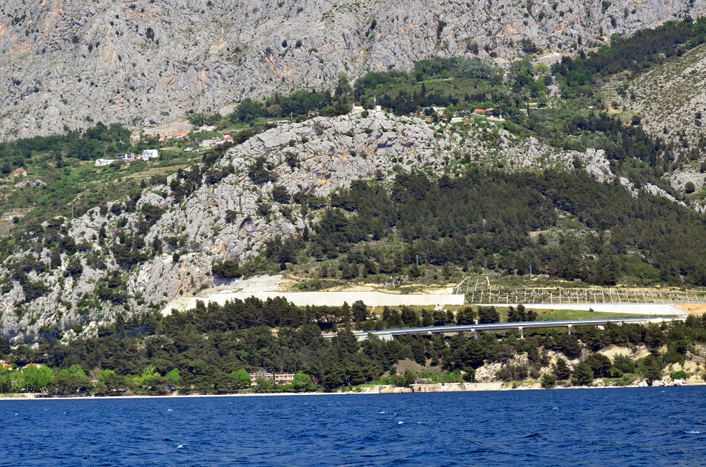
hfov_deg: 19.5
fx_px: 2054
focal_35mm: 105
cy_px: 234
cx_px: 353
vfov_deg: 13.0
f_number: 5
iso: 800
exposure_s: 1/5000
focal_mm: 70
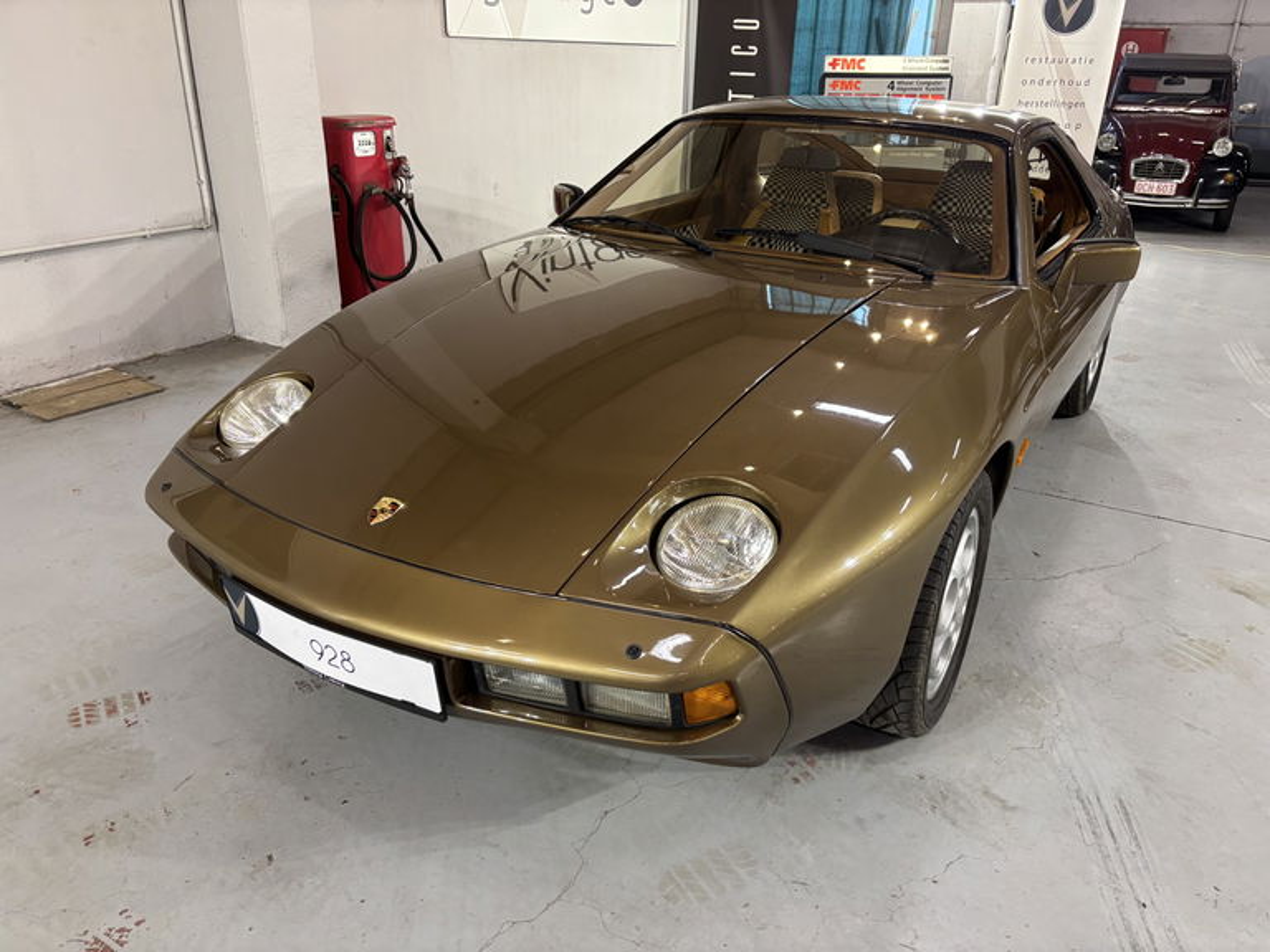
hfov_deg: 67.3
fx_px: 954
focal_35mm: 26
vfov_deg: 53.1
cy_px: 476
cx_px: 635
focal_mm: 5.96
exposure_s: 1/50
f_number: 1.6
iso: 160
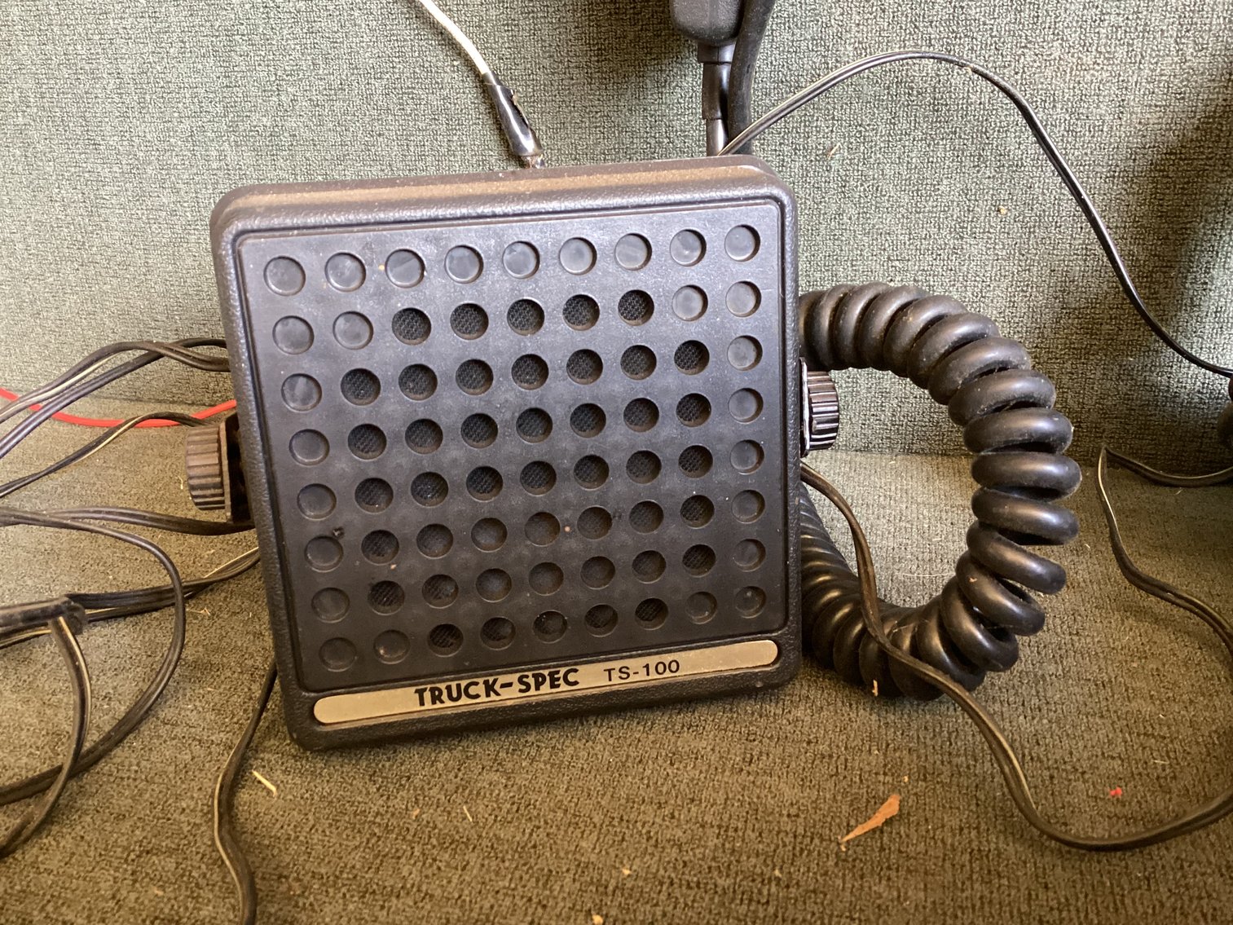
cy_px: 462
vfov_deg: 45.4
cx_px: 616
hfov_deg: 58.3
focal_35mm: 31
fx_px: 1104
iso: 400
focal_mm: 3.3
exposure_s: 1/33
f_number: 2.4
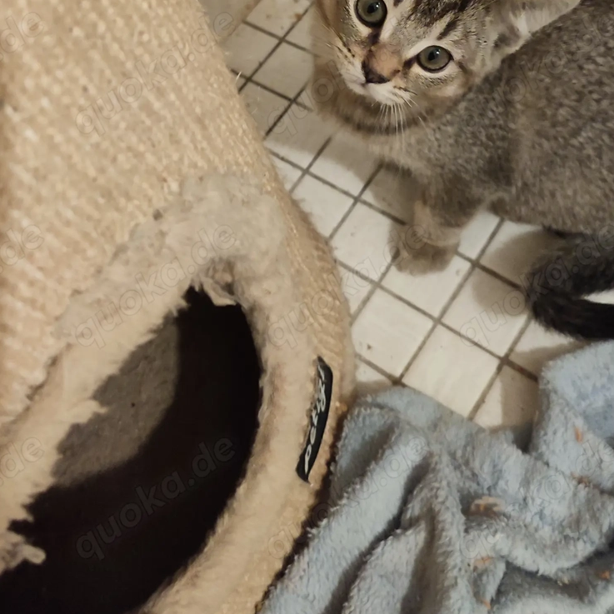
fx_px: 803
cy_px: 114
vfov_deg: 40.0
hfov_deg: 41.7
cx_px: 255
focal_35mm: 40
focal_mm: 6.04
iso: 1441
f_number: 1.9
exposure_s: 1/20
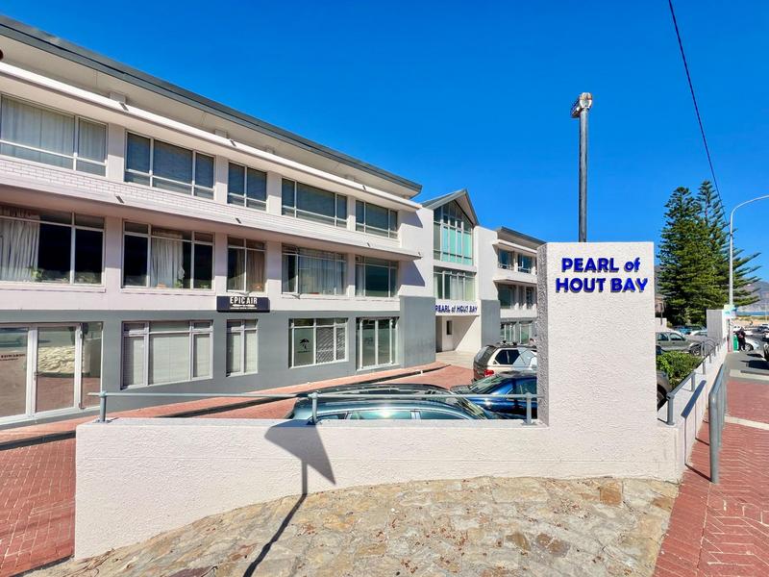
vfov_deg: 89.9
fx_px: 289
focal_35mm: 13
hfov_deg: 106.2
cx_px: 384
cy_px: 288
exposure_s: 1/2096
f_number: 1.8
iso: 32
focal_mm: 1.57
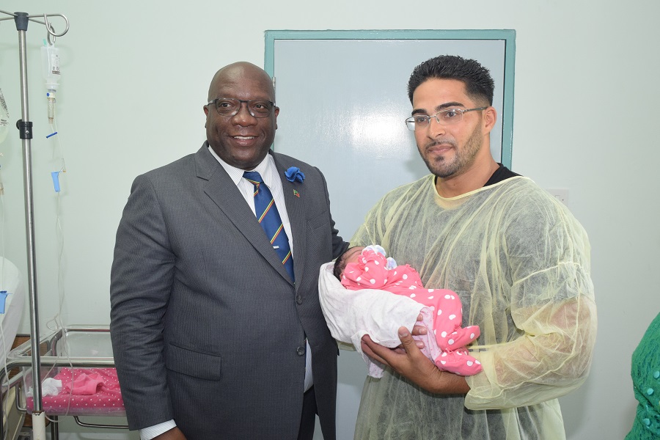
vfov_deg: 35.5
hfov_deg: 51.3
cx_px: 330
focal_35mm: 38
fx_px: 687
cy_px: 220
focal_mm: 25
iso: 1600
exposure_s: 1/100
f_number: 8
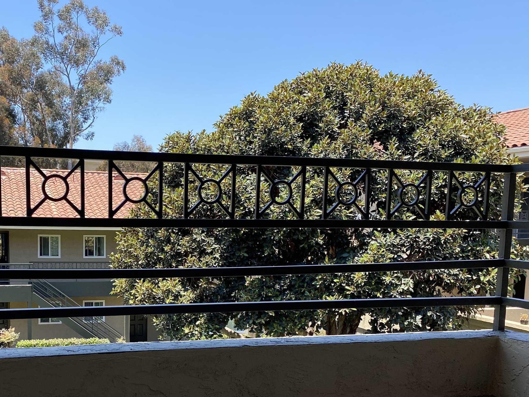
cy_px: 299
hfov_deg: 45.6
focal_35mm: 40
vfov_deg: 35.2
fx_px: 611
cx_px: 151
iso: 32
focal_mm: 4.25
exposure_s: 1/752
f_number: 1.8
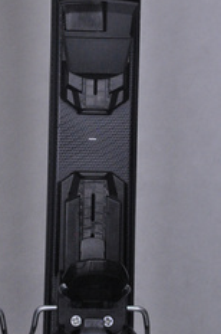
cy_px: 155
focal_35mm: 233
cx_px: 22
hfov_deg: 5.9
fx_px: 2152
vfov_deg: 8.8
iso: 3200
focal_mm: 80
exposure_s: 1/125
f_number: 9.5
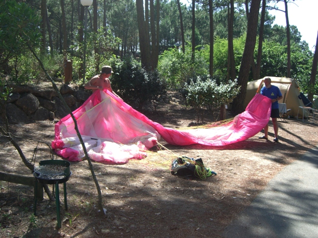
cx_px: 159
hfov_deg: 49.0
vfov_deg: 37.7
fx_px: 349
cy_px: 119
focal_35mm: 38
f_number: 2.8
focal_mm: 7.9
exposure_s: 1/500
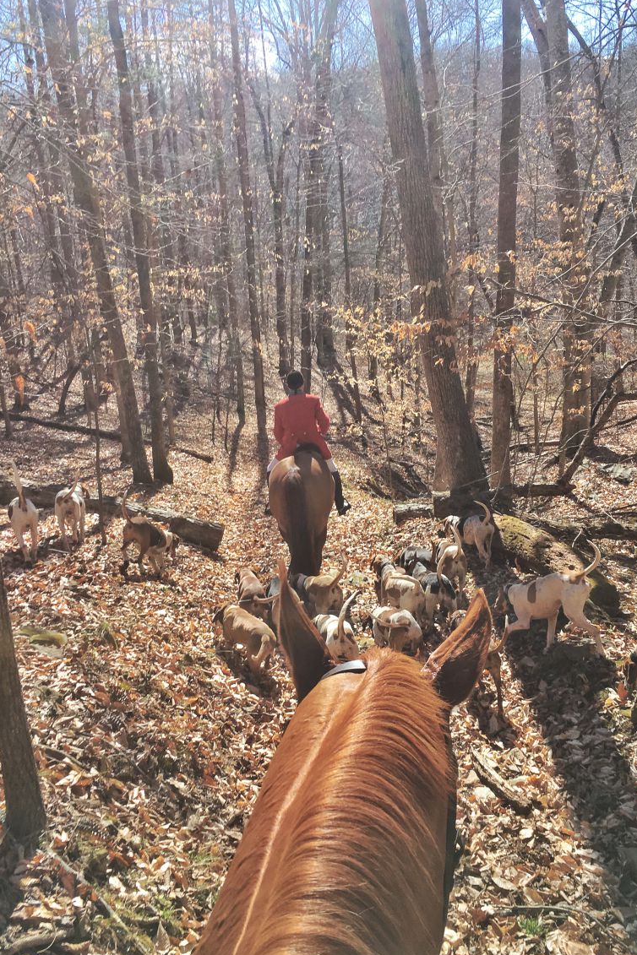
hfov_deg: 41.1
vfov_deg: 58.7
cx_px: 339
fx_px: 849
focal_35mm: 32
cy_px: 498
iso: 25
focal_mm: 4.15
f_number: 2.2
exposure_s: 1/657
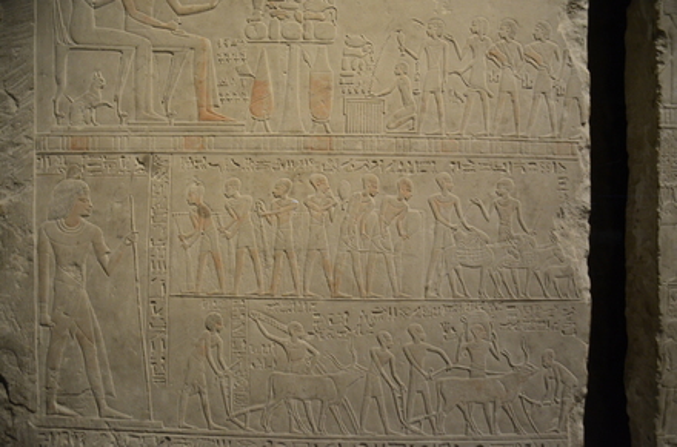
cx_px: 338
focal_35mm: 24
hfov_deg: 73.9
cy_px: 224
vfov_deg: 52.9
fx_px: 450
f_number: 4
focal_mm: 16
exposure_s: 1/60
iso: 2500
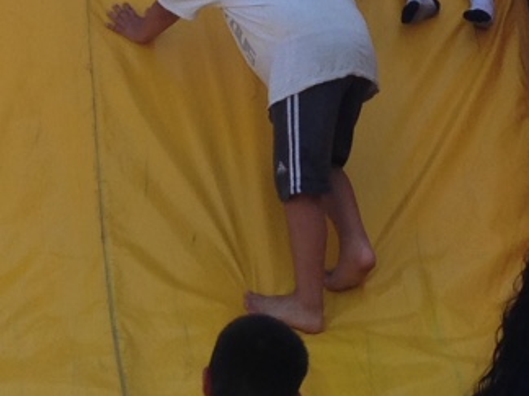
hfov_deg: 11.9
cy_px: 68
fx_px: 2537
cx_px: 157
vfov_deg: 8.9
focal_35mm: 166
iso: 50
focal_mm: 4.12
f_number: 2.4
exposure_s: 1/542
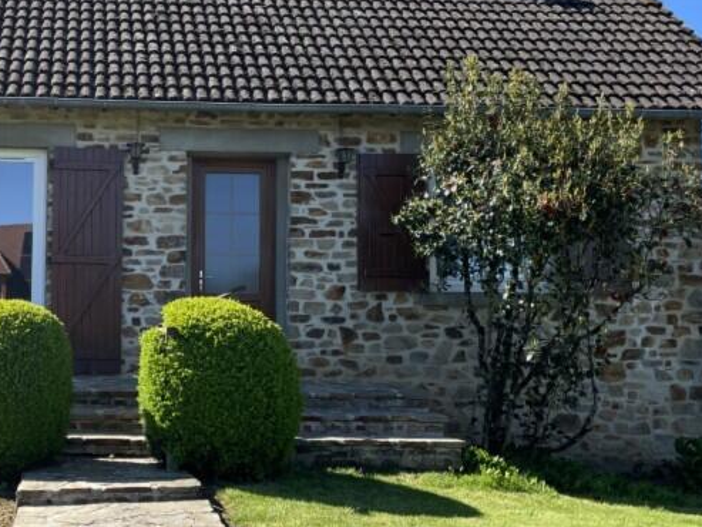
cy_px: 234
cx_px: 138
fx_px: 1095
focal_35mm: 54
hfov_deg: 34.4
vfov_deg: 27.0
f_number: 1.6
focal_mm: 4.2
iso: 32
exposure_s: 1/1825
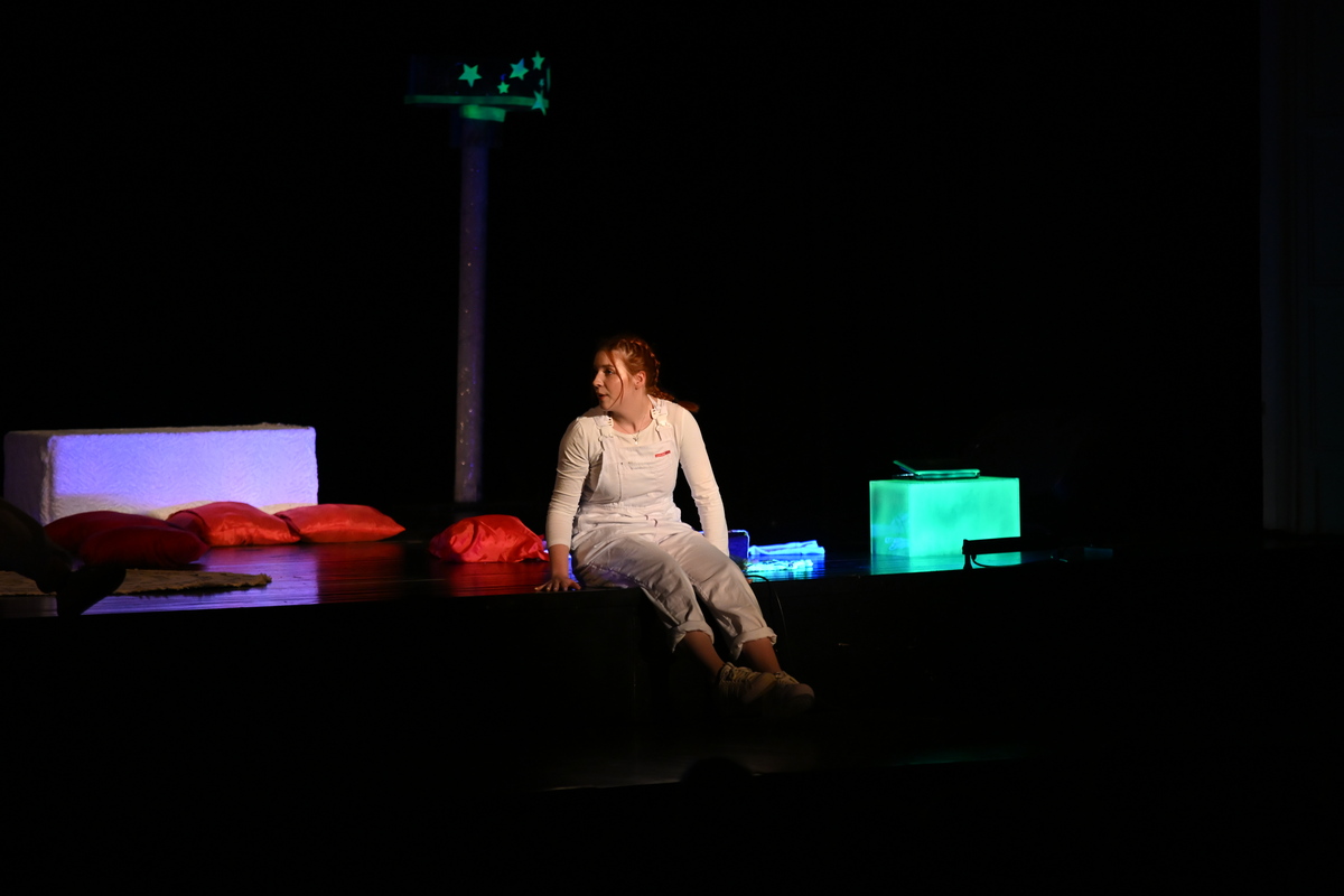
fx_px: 5040
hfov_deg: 15.2
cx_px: 672
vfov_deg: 10.2
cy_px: 448
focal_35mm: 135
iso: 4000
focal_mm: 135
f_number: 2.8
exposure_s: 1/250
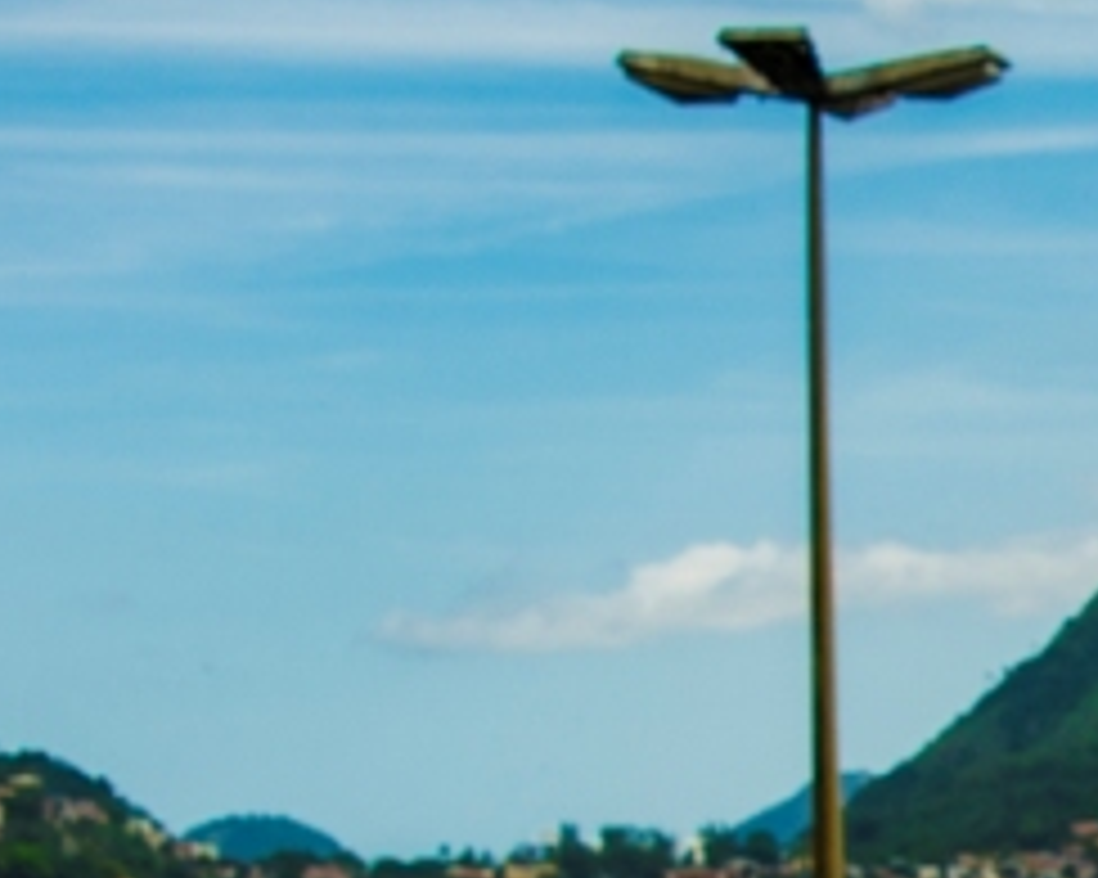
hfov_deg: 11.2
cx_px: 1665
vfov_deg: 9.2
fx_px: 5360
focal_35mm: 165
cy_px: 1063
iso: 100
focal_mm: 28
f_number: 6.3
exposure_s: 1/250
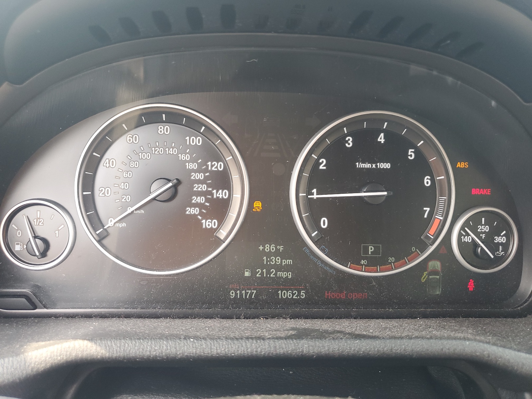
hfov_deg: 67.3
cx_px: 266
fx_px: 400
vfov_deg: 53.1
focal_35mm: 26
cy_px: 200
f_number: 1.5
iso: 65
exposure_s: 1/120
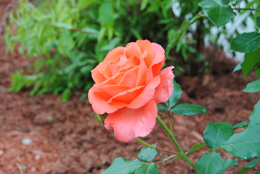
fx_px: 596
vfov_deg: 16.6
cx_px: 130
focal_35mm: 82
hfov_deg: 24.6
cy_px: 87
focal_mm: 55
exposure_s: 1/20
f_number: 8
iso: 100
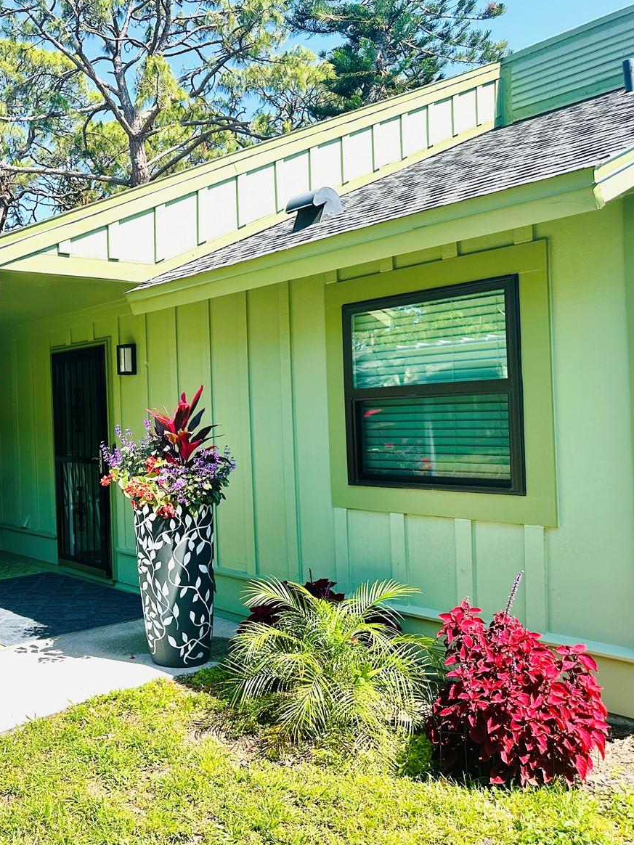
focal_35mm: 33
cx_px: 130
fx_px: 806
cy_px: 415
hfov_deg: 41.2
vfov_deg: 55.3
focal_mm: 6.86
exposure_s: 1/1949
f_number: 1.78
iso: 80
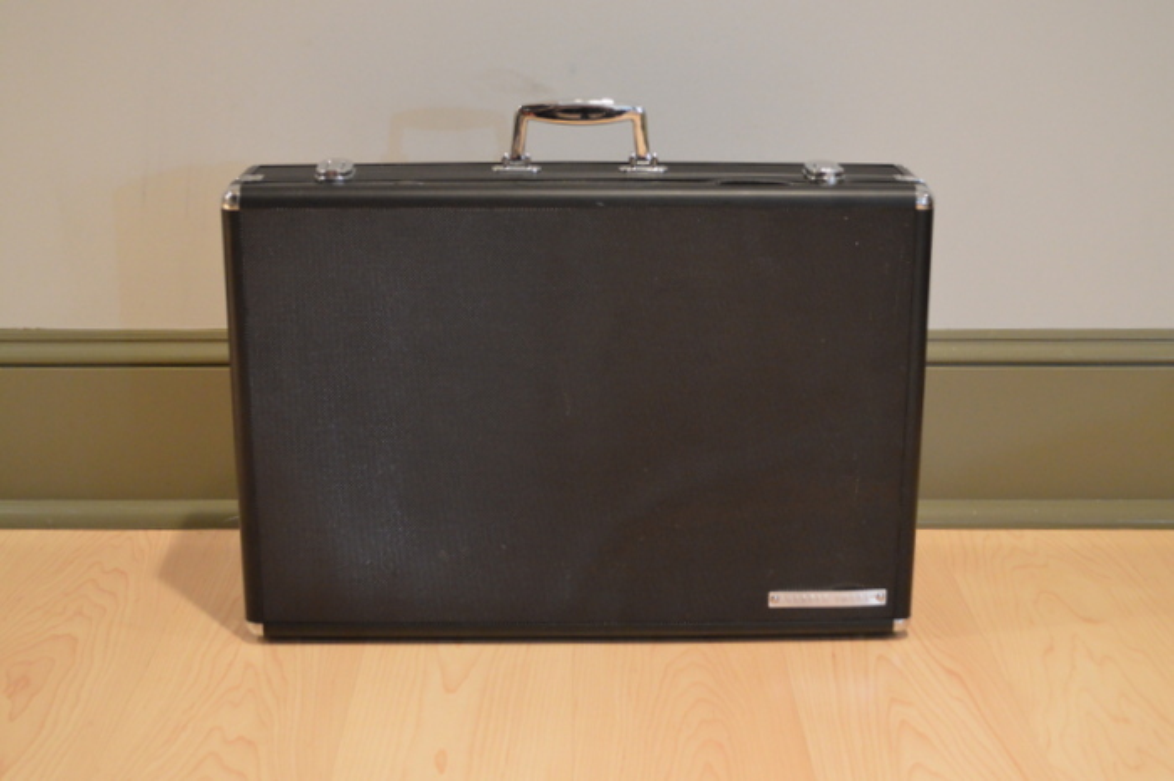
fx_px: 1711
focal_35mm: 52
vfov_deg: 25.7
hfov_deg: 37.9
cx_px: 587
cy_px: 390
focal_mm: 35
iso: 2500
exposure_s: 1/15
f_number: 5
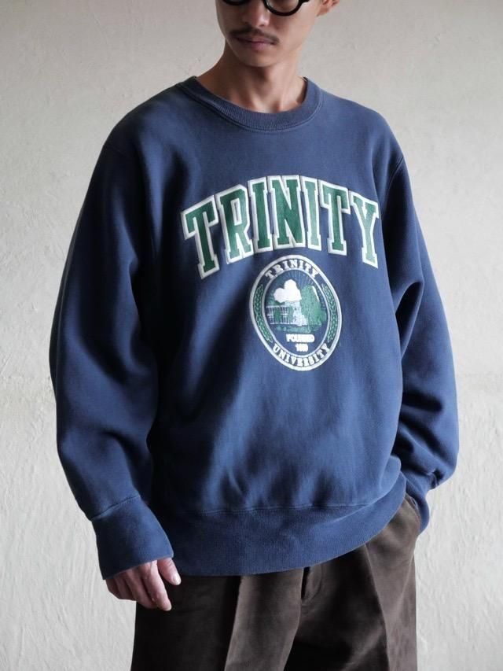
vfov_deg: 18.9
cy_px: 336
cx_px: 252
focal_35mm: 104
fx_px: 2014
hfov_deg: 14.2
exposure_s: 1/125
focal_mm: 52
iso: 2500
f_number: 4
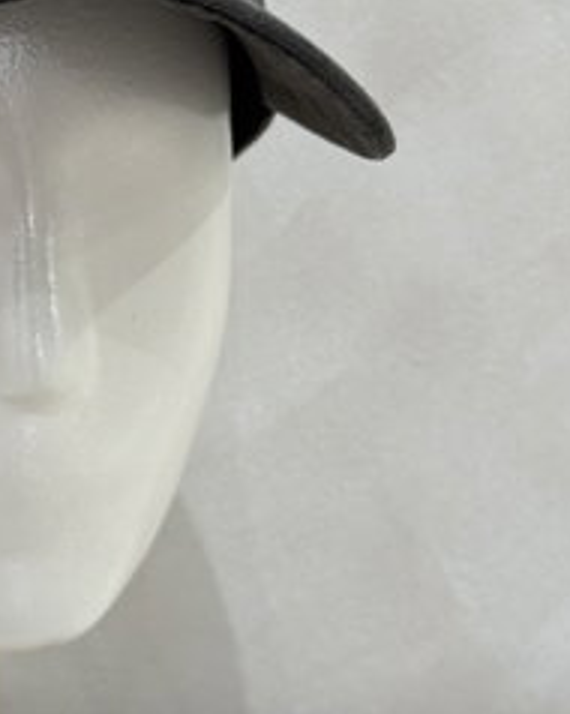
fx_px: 2217
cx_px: -12
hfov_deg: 14.4
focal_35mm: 105
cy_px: 316
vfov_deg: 18.3
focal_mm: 6.76
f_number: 1.78
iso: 125
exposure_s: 1/50
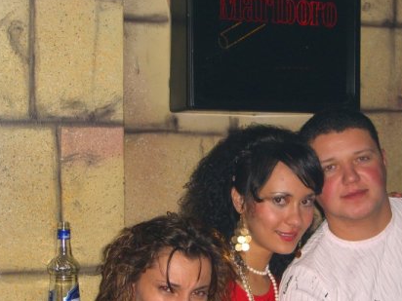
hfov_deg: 23.4
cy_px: 198
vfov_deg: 17.7
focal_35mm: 83
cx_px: 272
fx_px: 964
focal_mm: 11.8
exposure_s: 1/60
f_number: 3.6
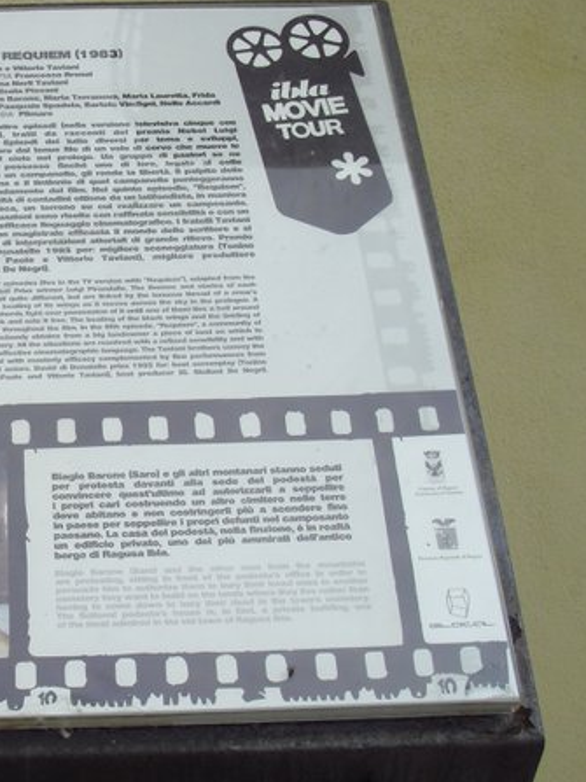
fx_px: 1536
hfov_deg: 20.7
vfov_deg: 28.6
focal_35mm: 68
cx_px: -38
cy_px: 397
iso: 100
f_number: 8
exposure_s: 1/320
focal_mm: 6.2
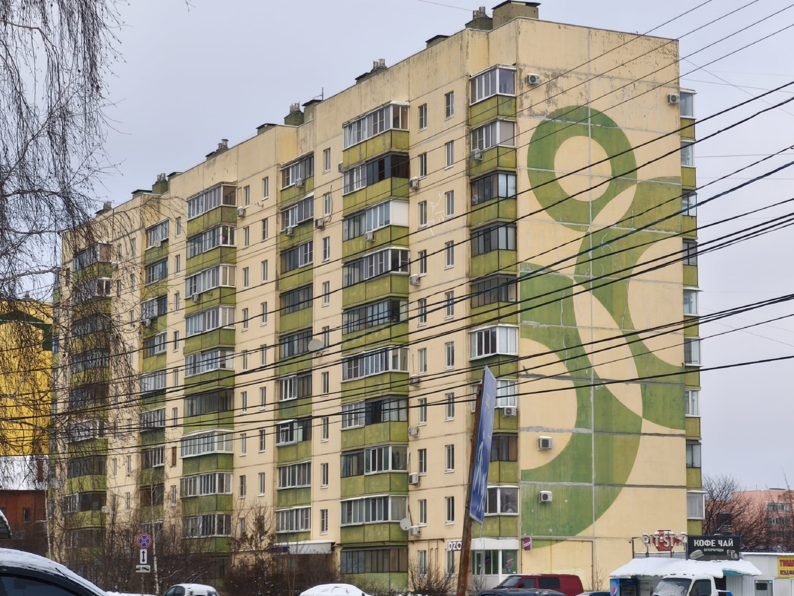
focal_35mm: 95
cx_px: 397
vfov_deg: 15.6
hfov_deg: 20.7
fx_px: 2179
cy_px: 298
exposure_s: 1/148
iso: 50
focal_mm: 7.1
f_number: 1.9
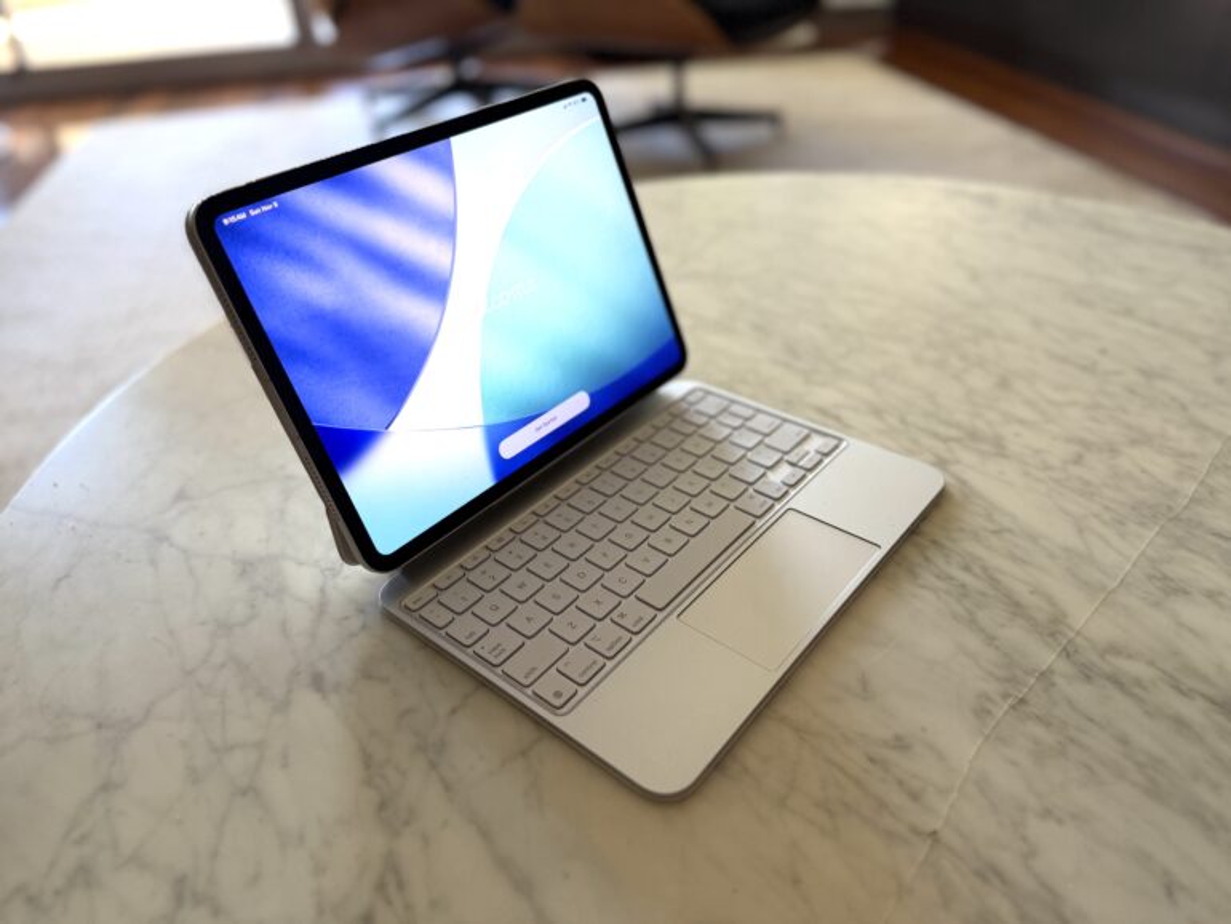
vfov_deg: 56.8
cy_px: 462
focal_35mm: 24
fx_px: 854
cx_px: 616
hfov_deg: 71.6
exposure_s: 1/121
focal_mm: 6.76
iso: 125
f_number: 1.78
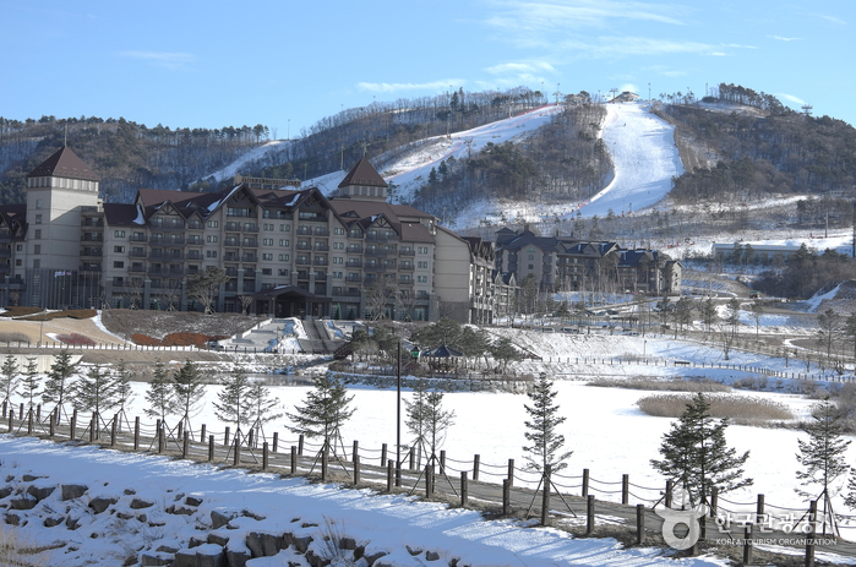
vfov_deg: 19.9
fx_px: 1614
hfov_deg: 29.7
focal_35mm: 68
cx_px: 428
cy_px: 284
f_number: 6.3
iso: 100
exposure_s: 1/500
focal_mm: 44.8
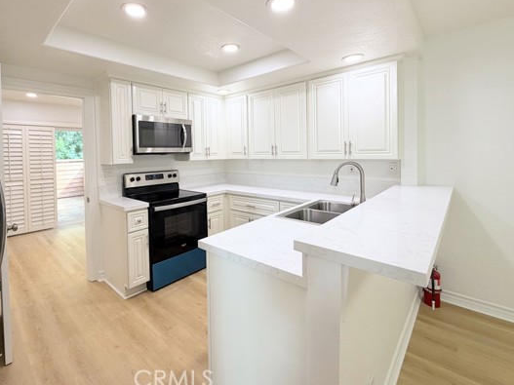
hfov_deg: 90.6
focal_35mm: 17
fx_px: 252
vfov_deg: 74.1
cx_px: 225
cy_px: 159
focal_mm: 2.22
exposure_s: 1/120
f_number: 2.2
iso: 100
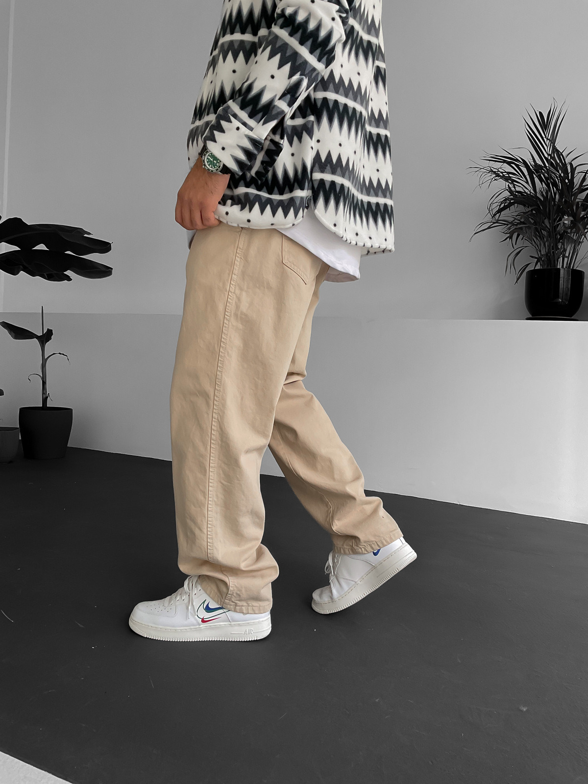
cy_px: 392
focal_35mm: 29
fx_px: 657
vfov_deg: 61.7
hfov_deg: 48.2
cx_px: 294
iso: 32
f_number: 1.8
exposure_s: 1/120
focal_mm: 3
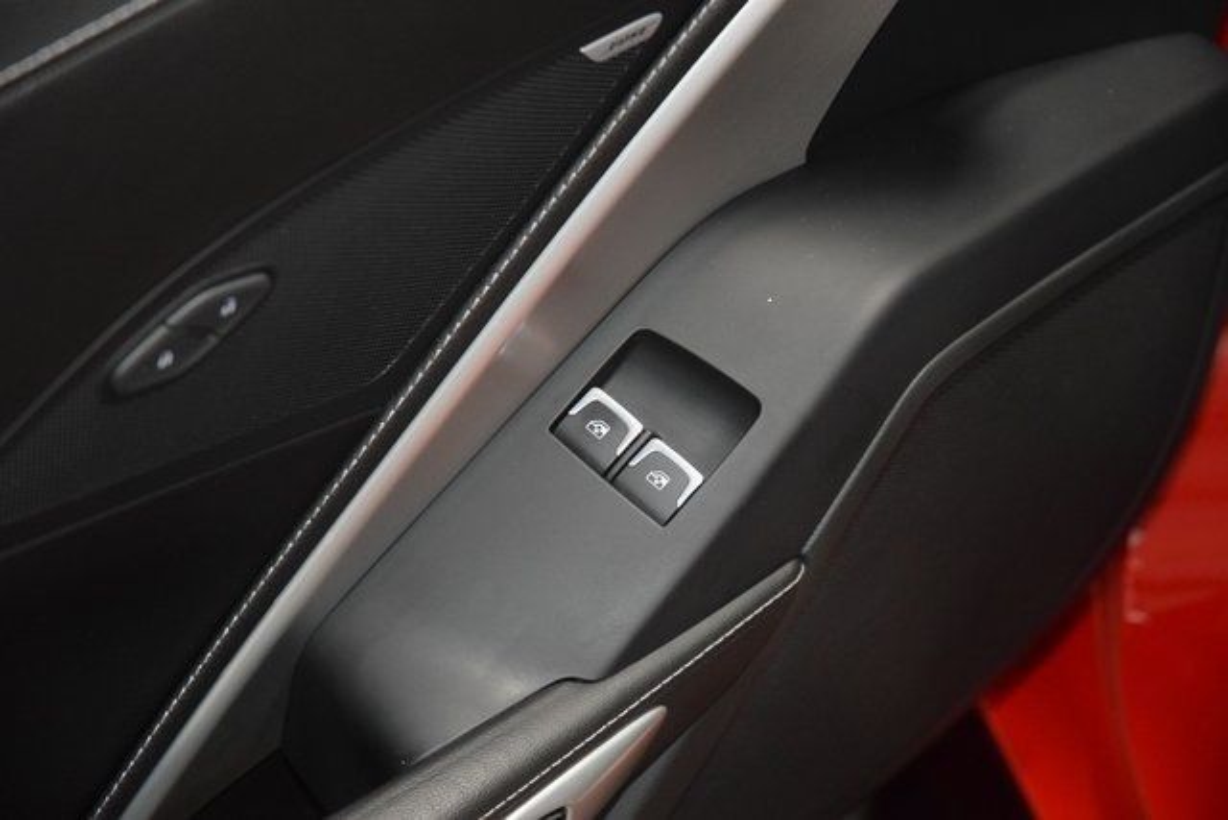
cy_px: 410
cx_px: 614
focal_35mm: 105
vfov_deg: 13.0
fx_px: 3582
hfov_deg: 19.5
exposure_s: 1/80
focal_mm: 70
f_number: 4.5
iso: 3200
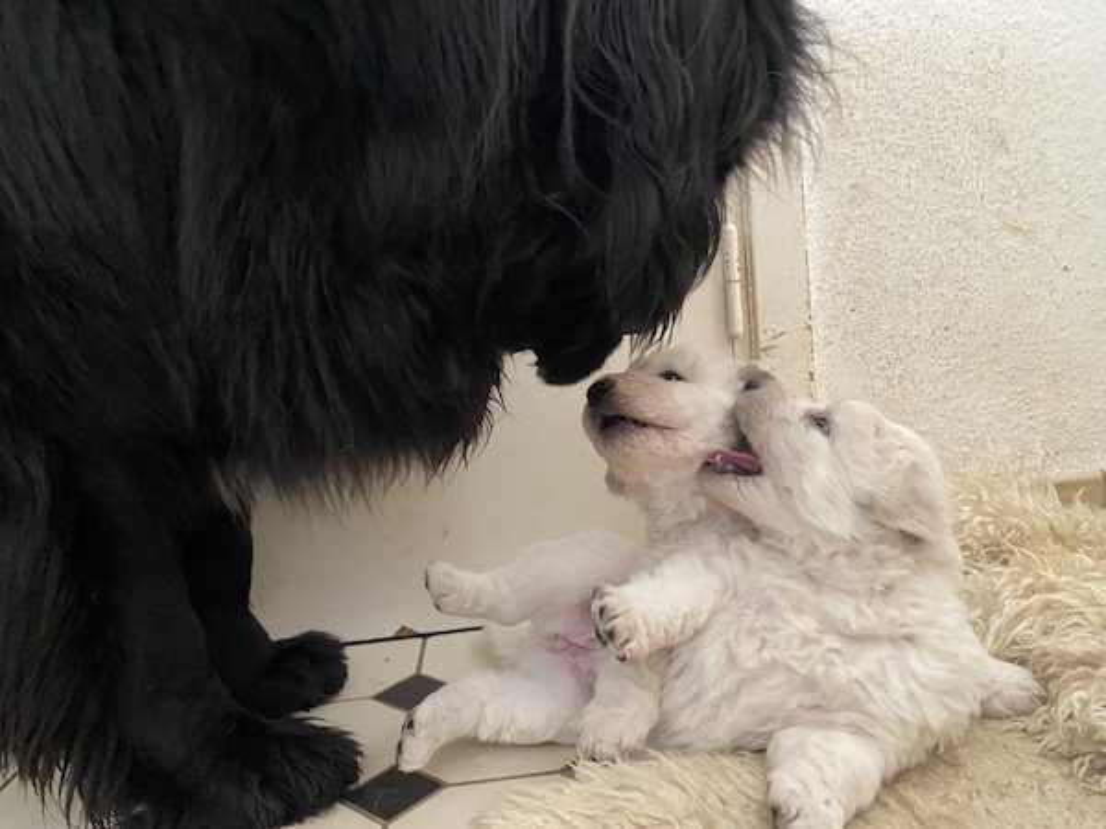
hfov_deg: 67.3
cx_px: 553
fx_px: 831
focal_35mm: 26
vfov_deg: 53.1
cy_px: 414
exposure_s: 1/40
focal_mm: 4.25
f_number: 1.8
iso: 500
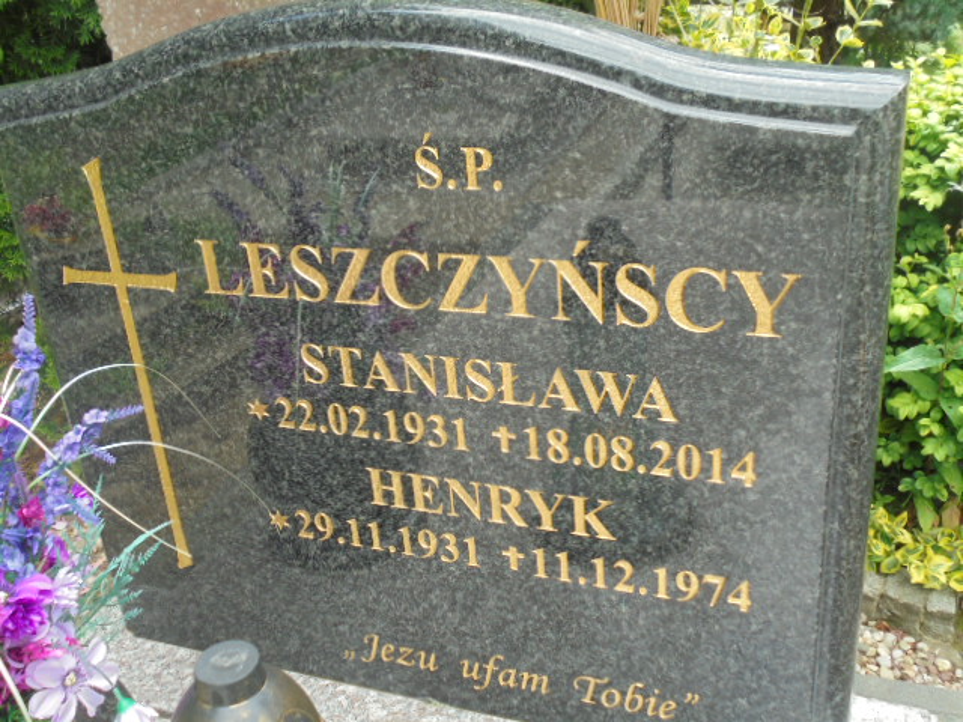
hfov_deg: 49.0
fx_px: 1057
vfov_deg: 37.7
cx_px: 482
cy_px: 361
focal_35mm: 38
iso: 100
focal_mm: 6.9
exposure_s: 1/80
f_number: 4.2
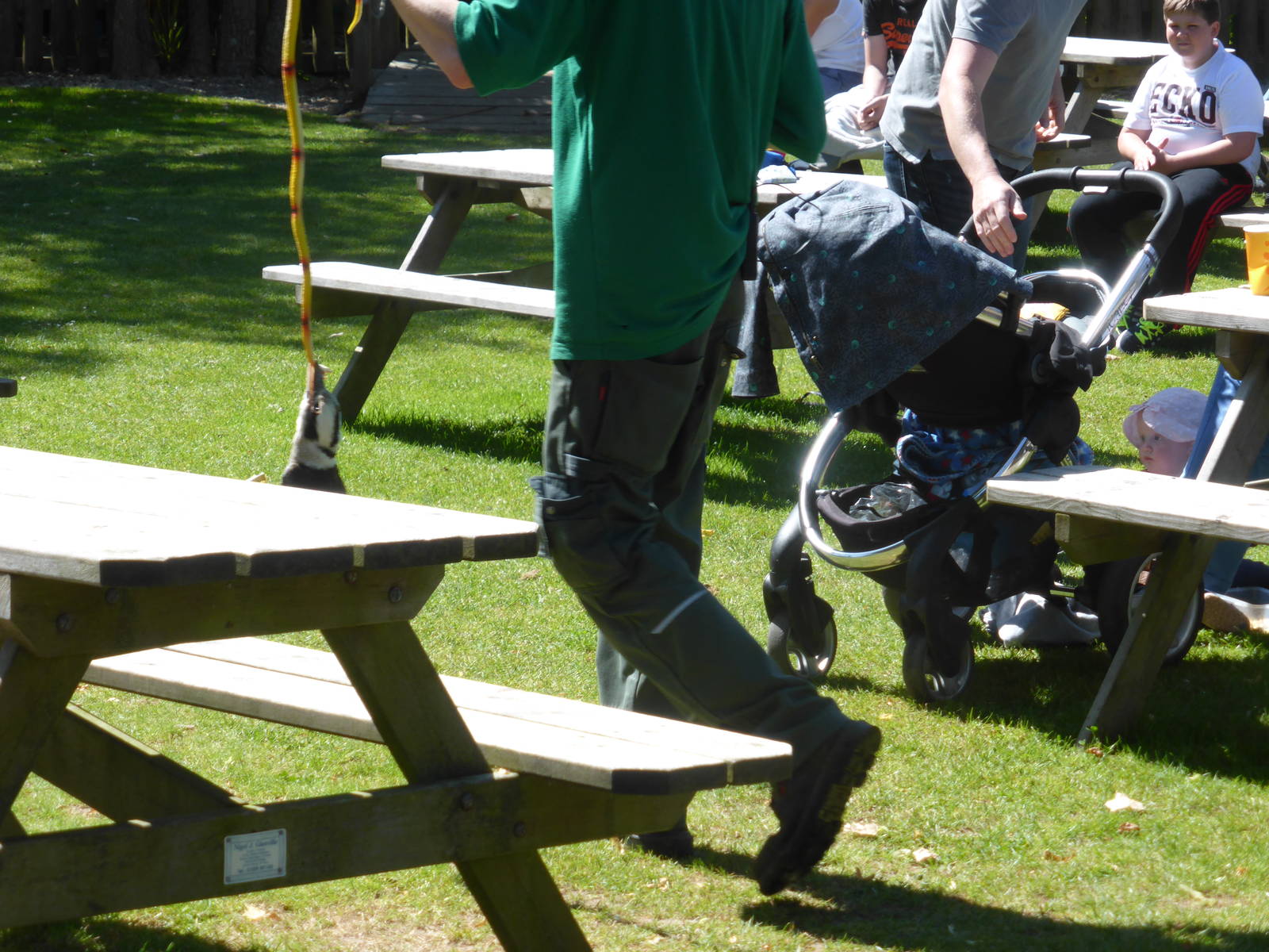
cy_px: 476
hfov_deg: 17.1
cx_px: 634
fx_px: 4216
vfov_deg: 12.9
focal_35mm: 115
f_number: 5.3
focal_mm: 20.6
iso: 100
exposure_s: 1/250
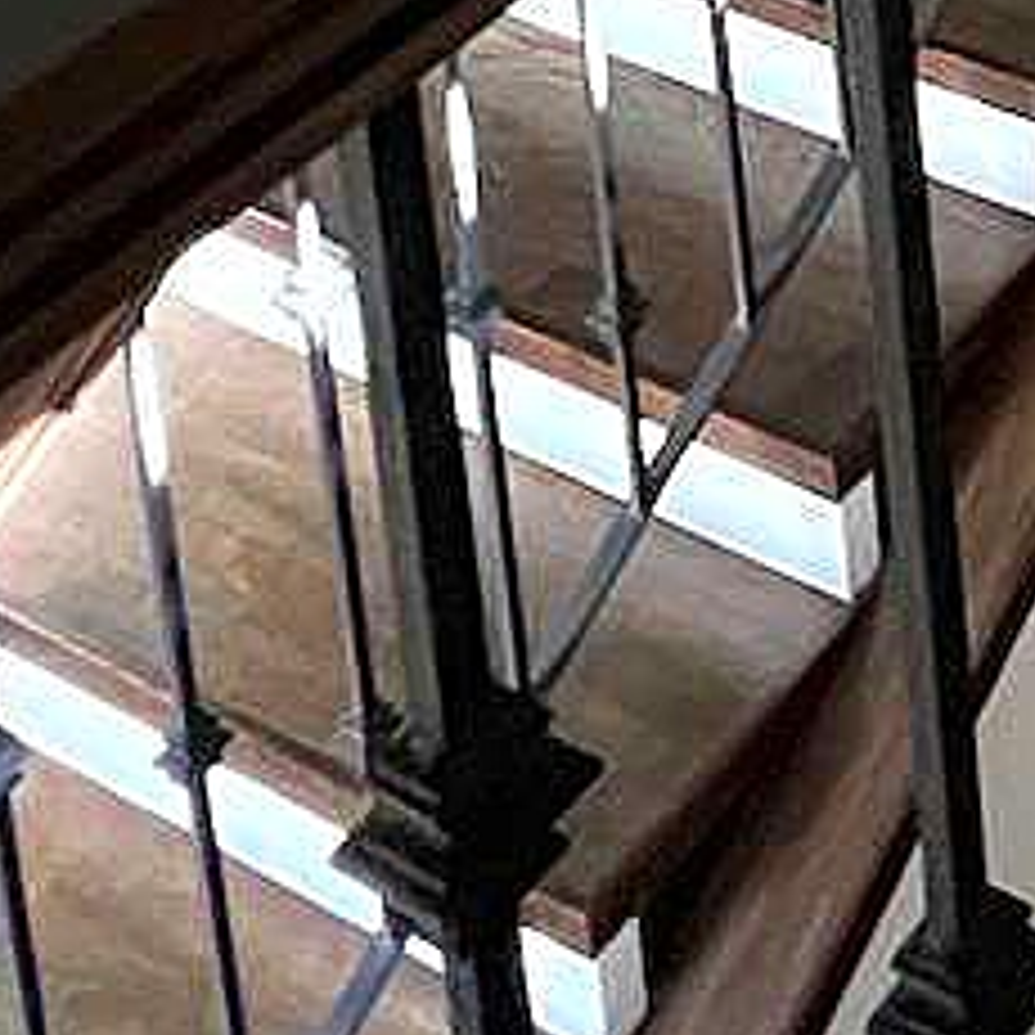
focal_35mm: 75
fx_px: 2537
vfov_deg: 14.7
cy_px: -1447
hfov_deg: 16.7
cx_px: 2124
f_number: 1.8
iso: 320
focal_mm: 1.57
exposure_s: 1/50
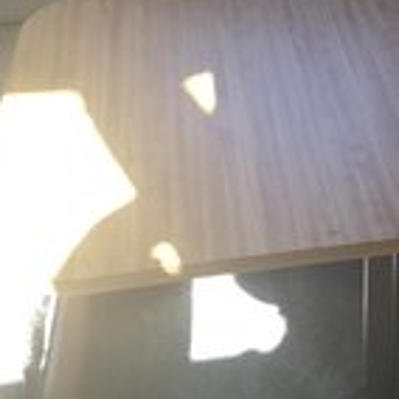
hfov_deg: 22.5
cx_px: 450
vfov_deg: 23.8
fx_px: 939
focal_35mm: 72
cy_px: 112
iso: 40
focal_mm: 4.15
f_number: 2.2
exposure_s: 1/60
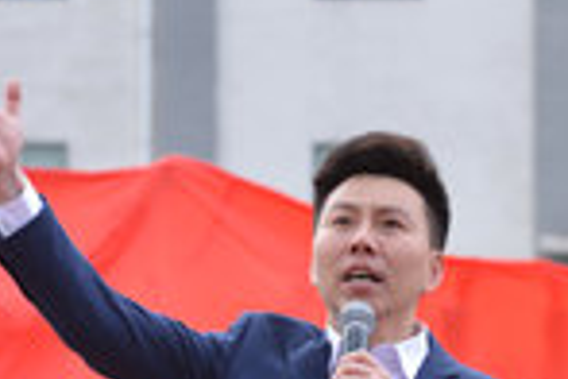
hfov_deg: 5.7
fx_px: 5648
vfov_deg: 3.8
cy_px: 406
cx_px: 746
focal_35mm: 358
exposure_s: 1/200
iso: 200
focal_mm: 105
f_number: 5.6
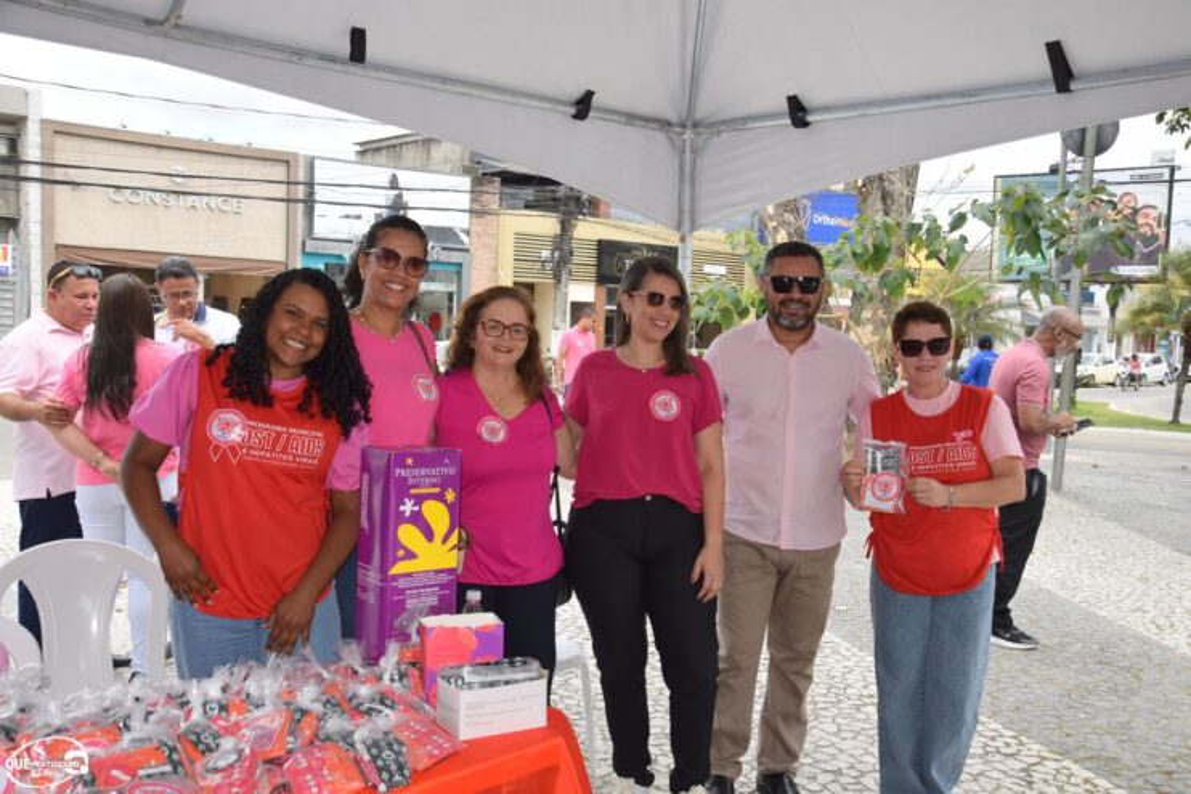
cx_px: 596
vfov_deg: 40.0
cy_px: 397
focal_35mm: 33
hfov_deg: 57.2
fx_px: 1092
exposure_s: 1/160
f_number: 6.3
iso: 100
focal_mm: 22
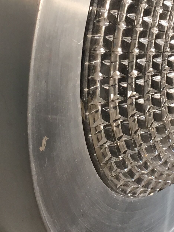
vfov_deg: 20.4
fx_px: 630
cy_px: 15
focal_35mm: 94
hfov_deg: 15.7
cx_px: 100
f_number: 2.2
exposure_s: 1/33
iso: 32
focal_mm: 4.15
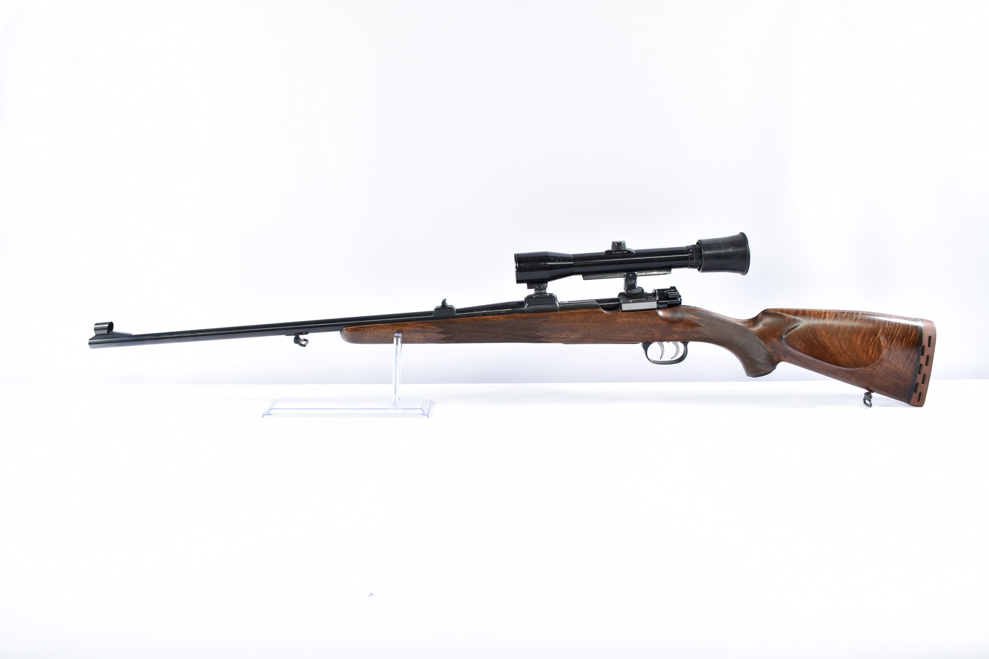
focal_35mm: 30
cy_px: 330
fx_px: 824
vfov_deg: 43.6
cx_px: 494
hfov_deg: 61.9
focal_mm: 20
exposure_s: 1/20
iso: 640
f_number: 5
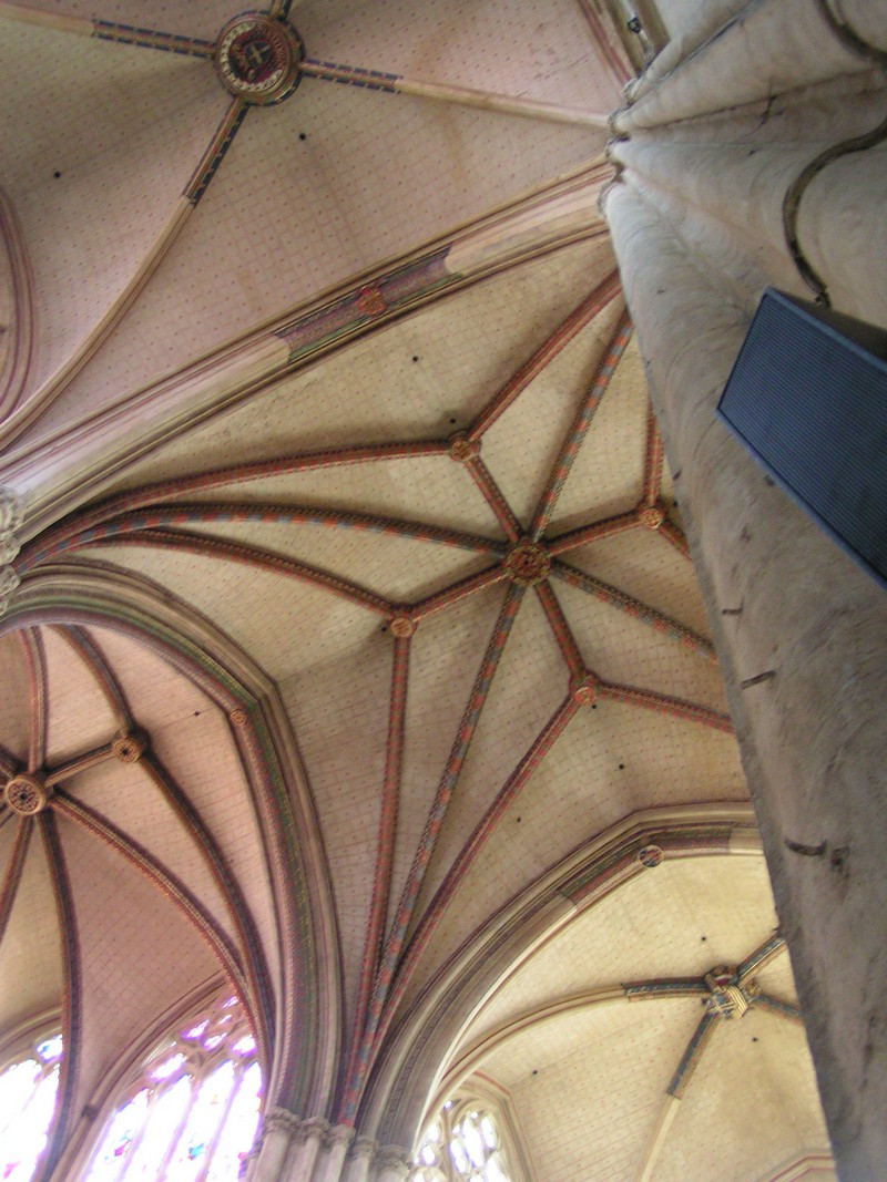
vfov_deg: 49.0
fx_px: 1299
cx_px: 444
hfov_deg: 37.7
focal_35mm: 38
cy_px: 591
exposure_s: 1/6
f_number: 2.8
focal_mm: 5.8
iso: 200
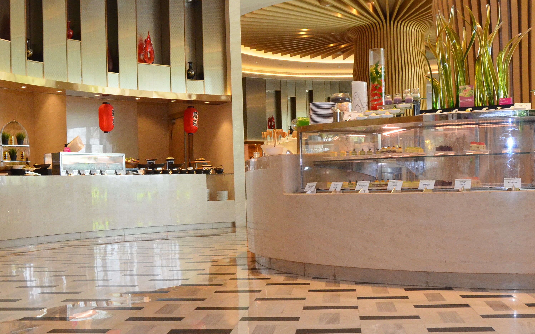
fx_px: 989
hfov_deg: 30.3
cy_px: 196
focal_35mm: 68
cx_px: 257
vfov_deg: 19.2
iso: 2000
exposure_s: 1/50
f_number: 9
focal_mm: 27
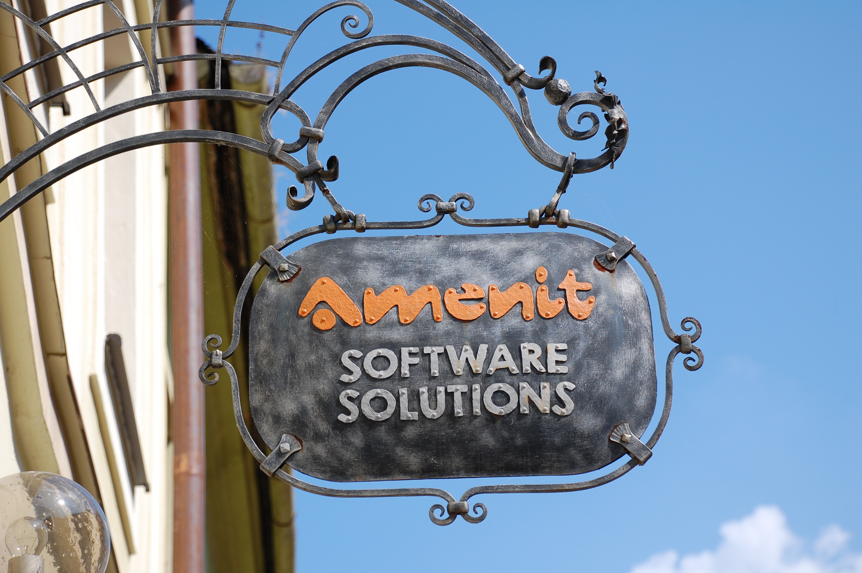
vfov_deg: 14.7
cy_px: 286
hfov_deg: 21.9
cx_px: 431
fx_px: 2225
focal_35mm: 93
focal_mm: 62
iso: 200
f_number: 5.6
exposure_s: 1/500
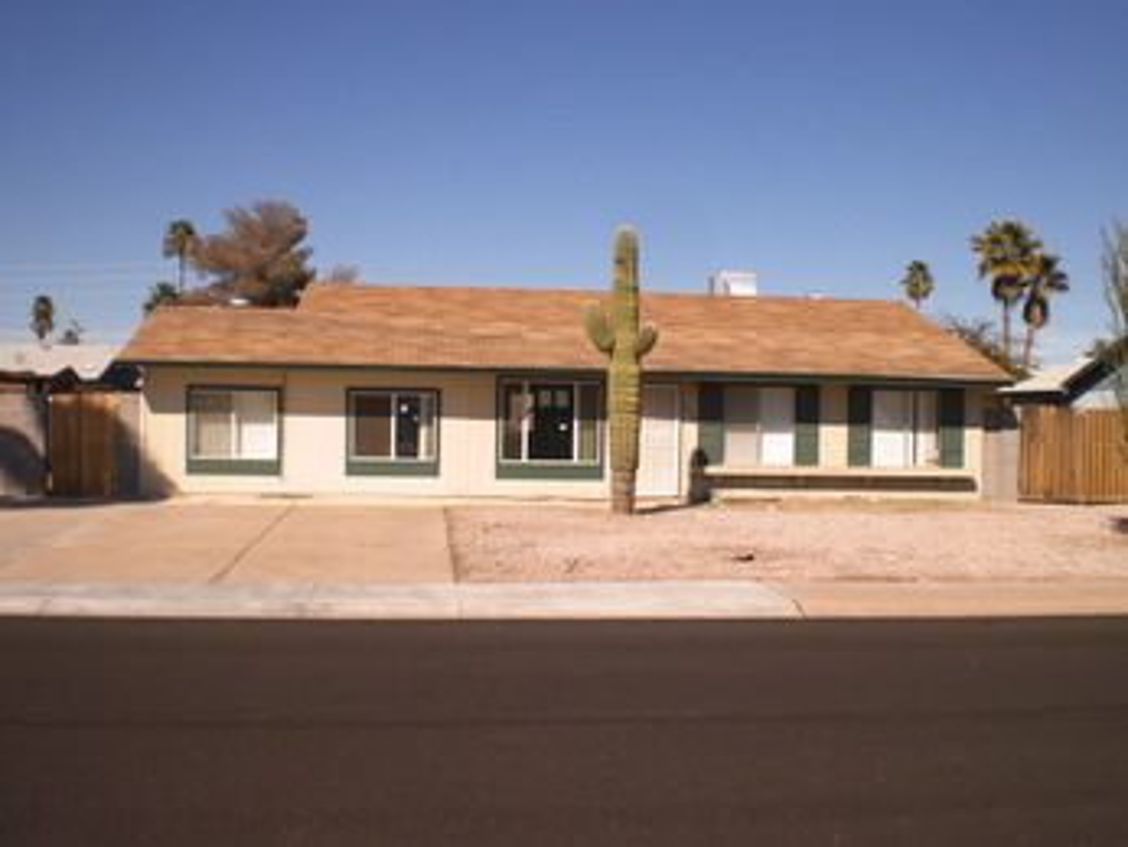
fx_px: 1239
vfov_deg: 37.8
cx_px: 564
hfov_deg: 48.9
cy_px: 424
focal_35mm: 38
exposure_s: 1/500
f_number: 4.4
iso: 50
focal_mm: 6.3
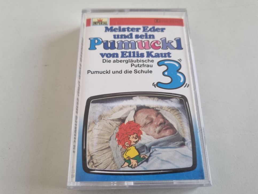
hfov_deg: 65.3
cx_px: 129
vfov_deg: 51.3
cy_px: 100
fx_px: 201
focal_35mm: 27
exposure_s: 1/50
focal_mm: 5.4
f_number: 1.8
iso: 160
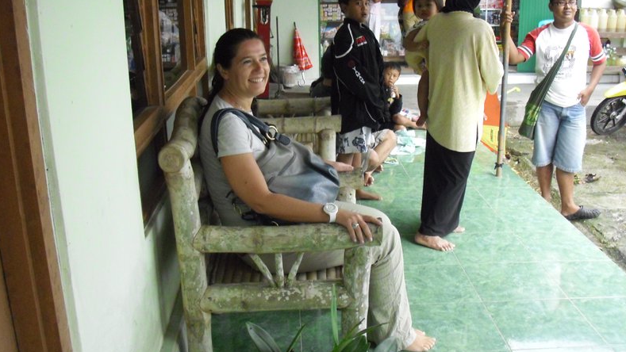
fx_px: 697
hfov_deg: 48.4
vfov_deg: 28.4
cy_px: 168
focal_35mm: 42
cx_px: 314
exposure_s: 1/125
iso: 400
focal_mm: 6.2
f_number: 2.8
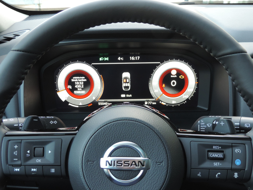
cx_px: 126
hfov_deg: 46.8
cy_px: 95
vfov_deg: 36.0
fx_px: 292
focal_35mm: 40
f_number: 3.3
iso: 400
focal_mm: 7.1
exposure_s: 1/25
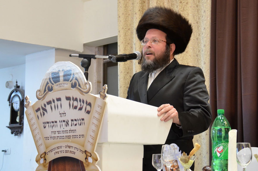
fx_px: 608
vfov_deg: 16.0
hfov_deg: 24.0
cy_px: 78
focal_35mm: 85
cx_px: 144
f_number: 6.3
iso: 1600
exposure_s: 1/100
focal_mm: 48
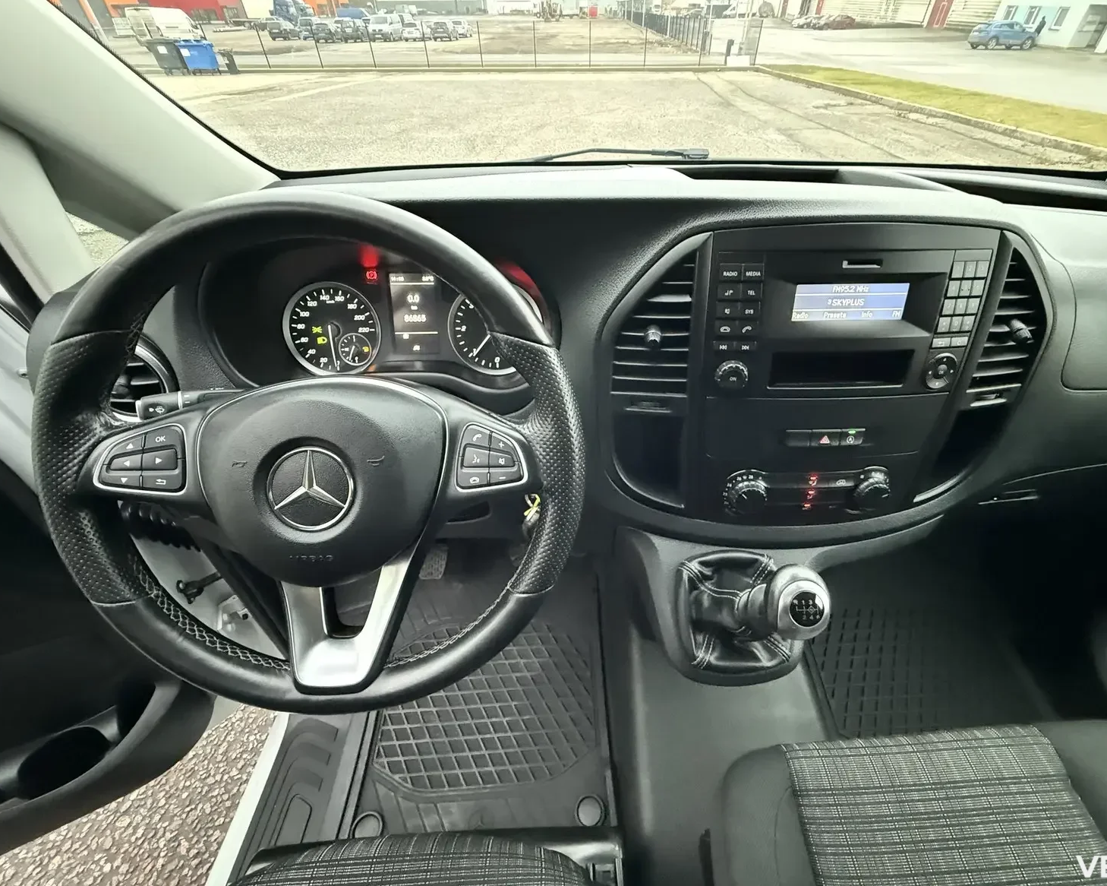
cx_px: 585
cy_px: 431
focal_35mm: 15
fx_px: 491
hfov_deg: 96.7
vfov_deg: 84.0
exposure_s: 1/38
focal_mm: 2.22
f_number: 2.2
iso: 1600
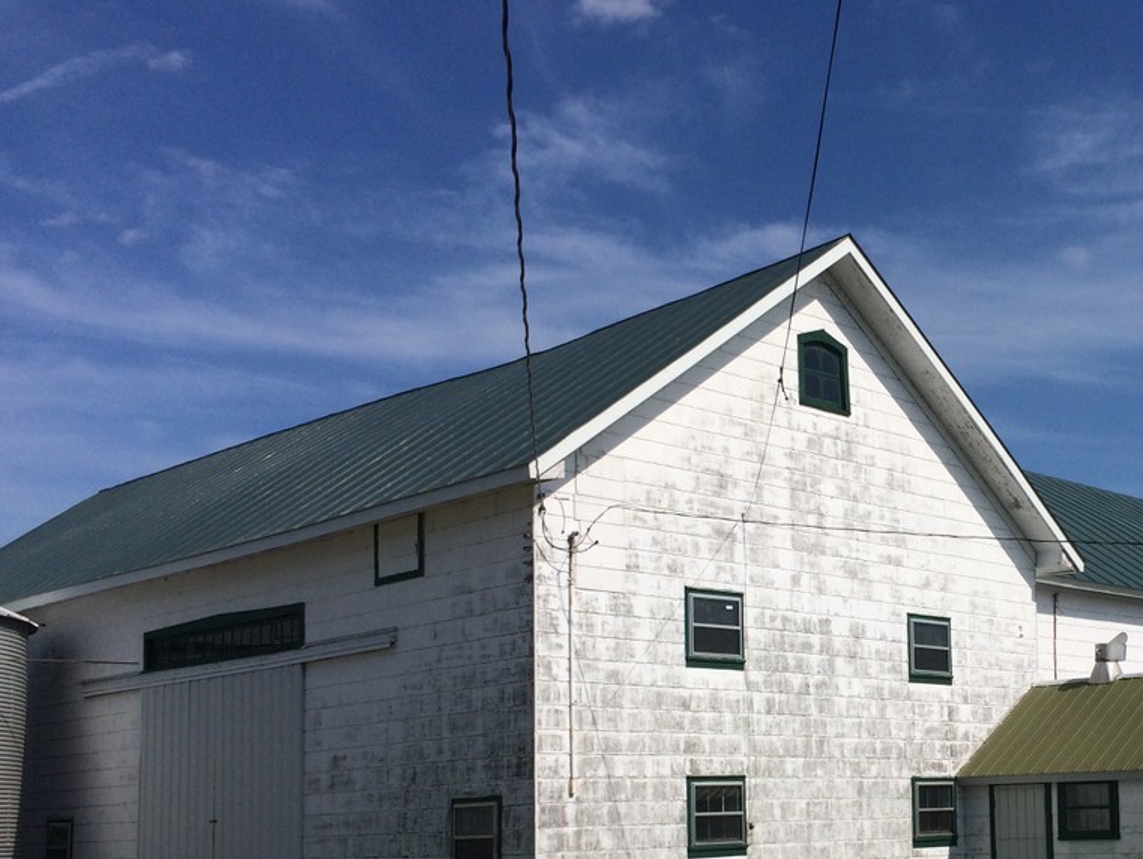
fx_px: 1586
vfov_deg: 29.8
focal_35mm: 48
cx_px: 933
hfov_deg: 38.0
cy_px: 653
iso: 32
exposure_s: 1/5128
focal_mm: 4.15
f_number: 2.2
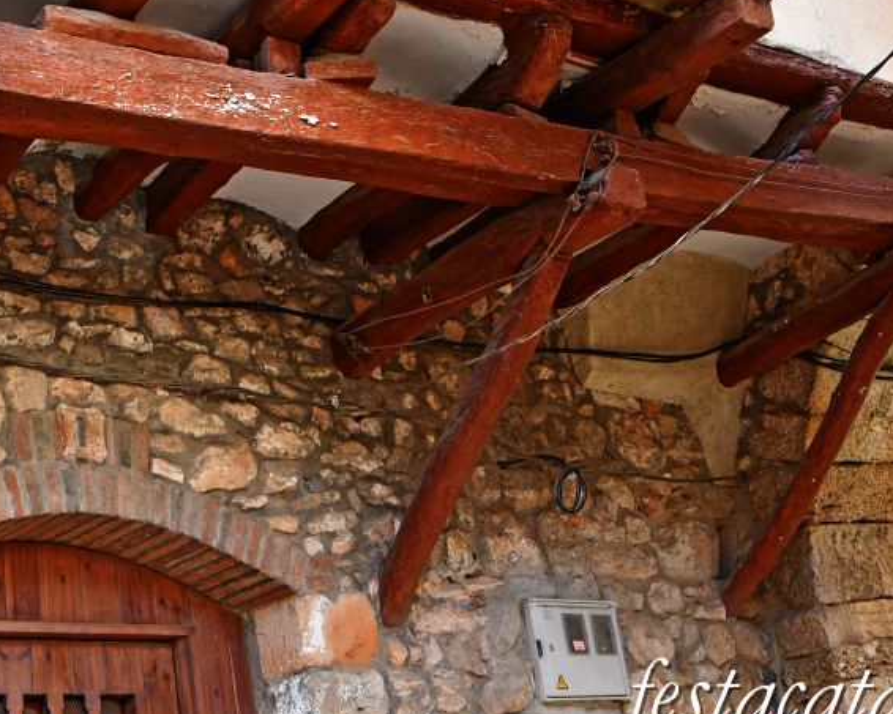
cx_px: 295
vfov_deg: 26.9
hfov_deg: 33.3
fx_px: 1480
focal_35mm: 56
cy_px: 214
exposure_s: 1/125
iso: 1000
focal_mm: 22
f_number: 5.6
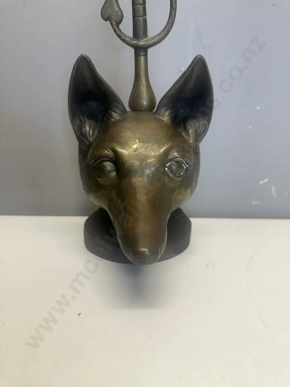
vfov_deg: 71.6
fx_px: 268
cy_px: 194
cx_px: 145
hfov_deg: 56.8
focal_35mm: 24
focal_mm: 6.86
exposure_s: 1/100
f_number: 1.78
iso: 100
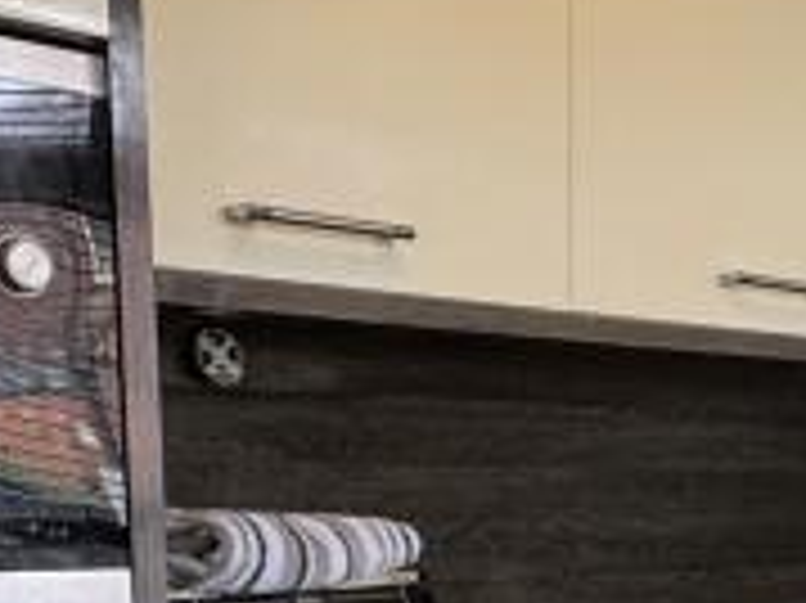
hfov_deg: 22.6
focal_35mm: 80
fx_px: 1861
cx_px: 959
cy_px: 796
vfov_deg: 17.2
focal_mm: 2.22
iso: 160
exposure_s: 1/99
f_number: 2.2
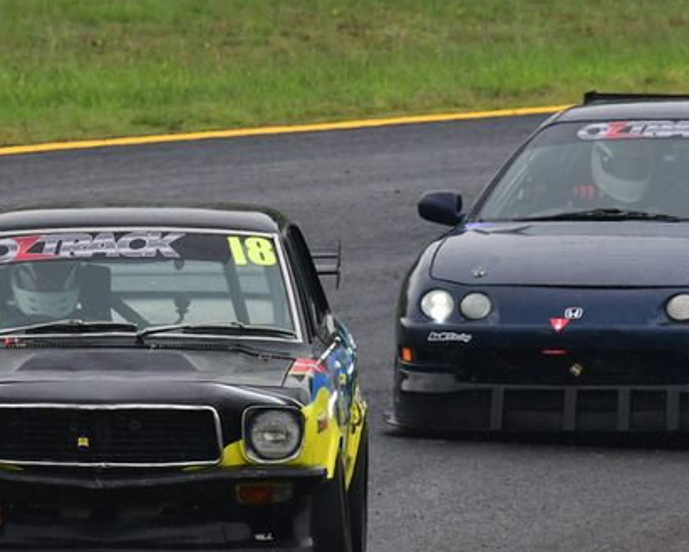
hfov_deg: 1.8
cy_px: 285
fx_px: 22375
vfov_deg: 1.4
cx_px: 146
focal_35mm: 1097
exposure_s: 1/640
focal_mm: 400
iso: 1000
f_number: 11
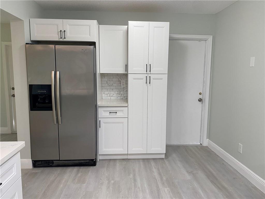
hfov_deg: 67.3
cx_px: 132
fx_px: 199
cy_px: 100
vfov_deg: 53.1
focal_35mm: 26
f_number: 1.8
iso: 100
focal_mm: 4.25
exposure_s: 1/60
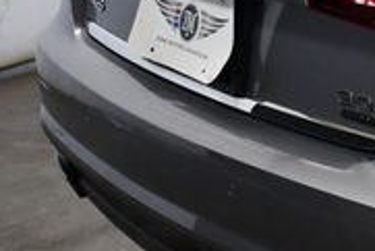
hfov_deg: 14.6
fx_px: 1324
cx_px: 626
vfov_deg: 10.8
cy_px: 52
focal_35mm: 127
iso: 800
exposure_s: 1/200
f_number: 3.5
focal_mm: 18
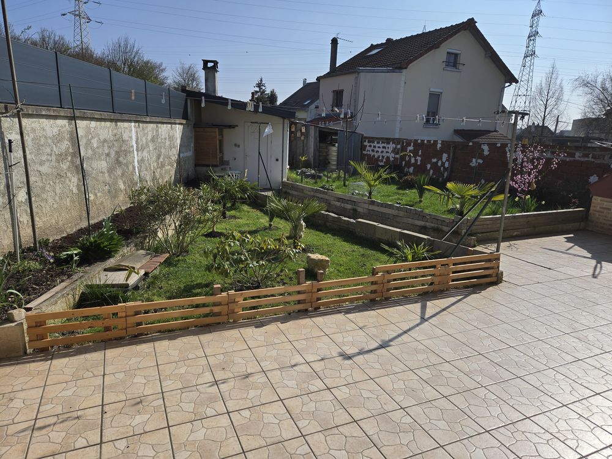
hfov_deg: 73.9
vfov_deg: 58.9
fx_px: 407
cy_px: 230
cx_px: 306
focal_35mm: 23
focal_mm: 5.4
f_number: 1.8
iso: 25
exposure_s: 1/3092
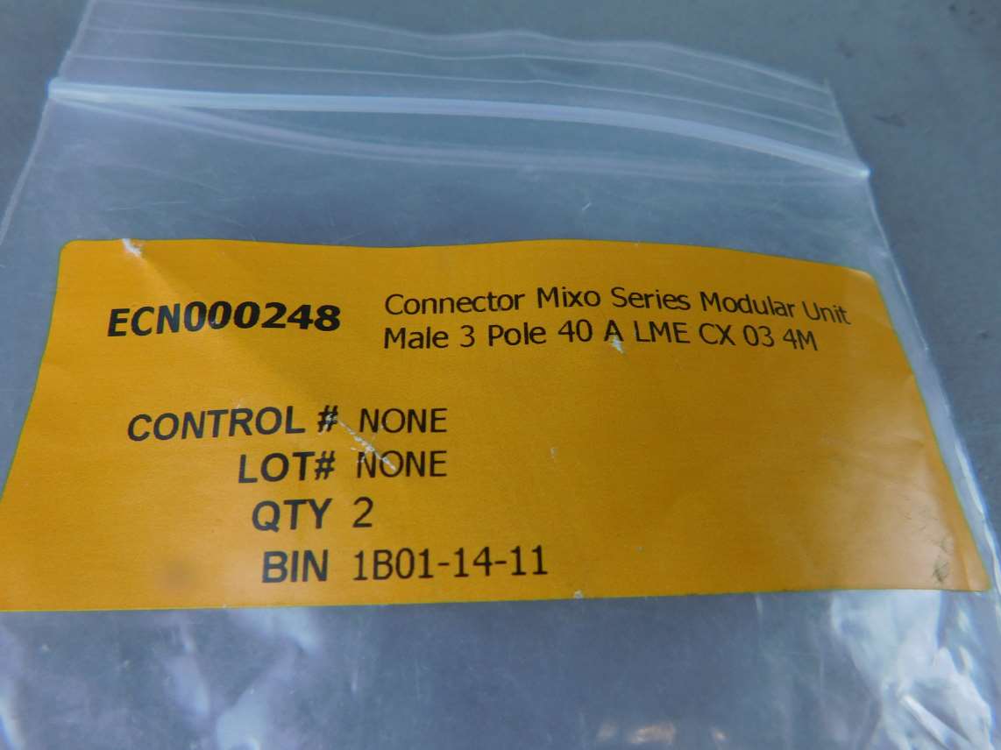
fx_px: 665
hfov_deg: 73.9
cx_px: 500
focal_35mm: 23
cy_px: 375
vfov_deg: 58.9
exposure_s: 1/80
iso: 125
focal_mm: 4
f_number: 3
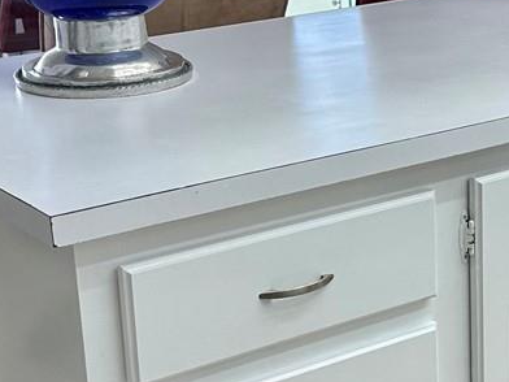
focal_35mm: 98
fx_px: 1441
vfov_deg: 15.1
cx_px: 470
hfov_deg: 19.6
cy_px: 201
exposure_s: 1/120
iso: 80
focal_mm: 6.86
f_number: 1.78
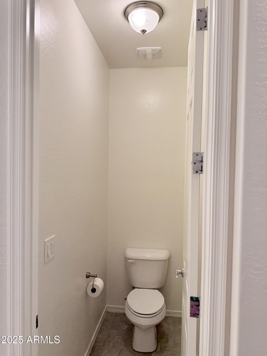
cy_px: 178
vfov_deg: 71.6
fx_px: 247
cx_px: 134
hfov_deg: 56.8
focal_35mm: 24
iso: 125
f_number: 1.78
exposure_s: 1/120
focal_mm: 6.76
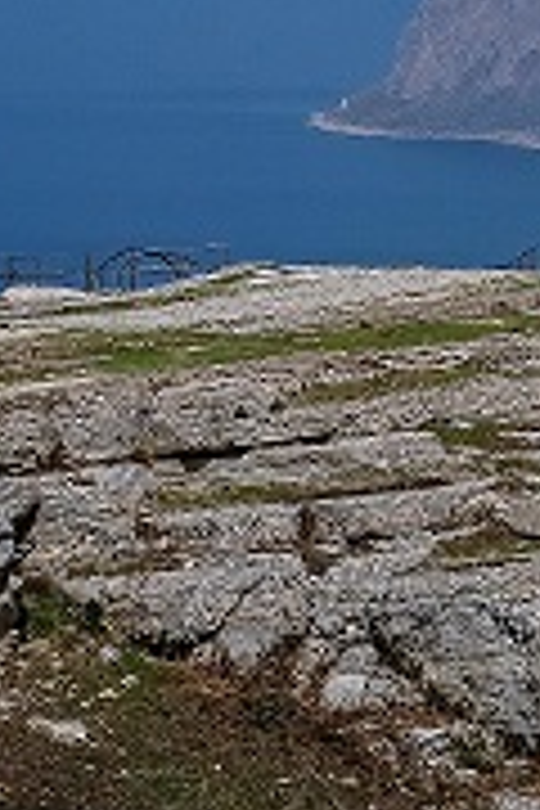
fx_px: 4410
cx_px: 1557
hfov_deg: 6.5
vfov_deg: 10.5
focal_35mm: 196
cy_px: 369
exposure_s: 1/500
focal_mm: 31.5
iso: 200
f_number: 14
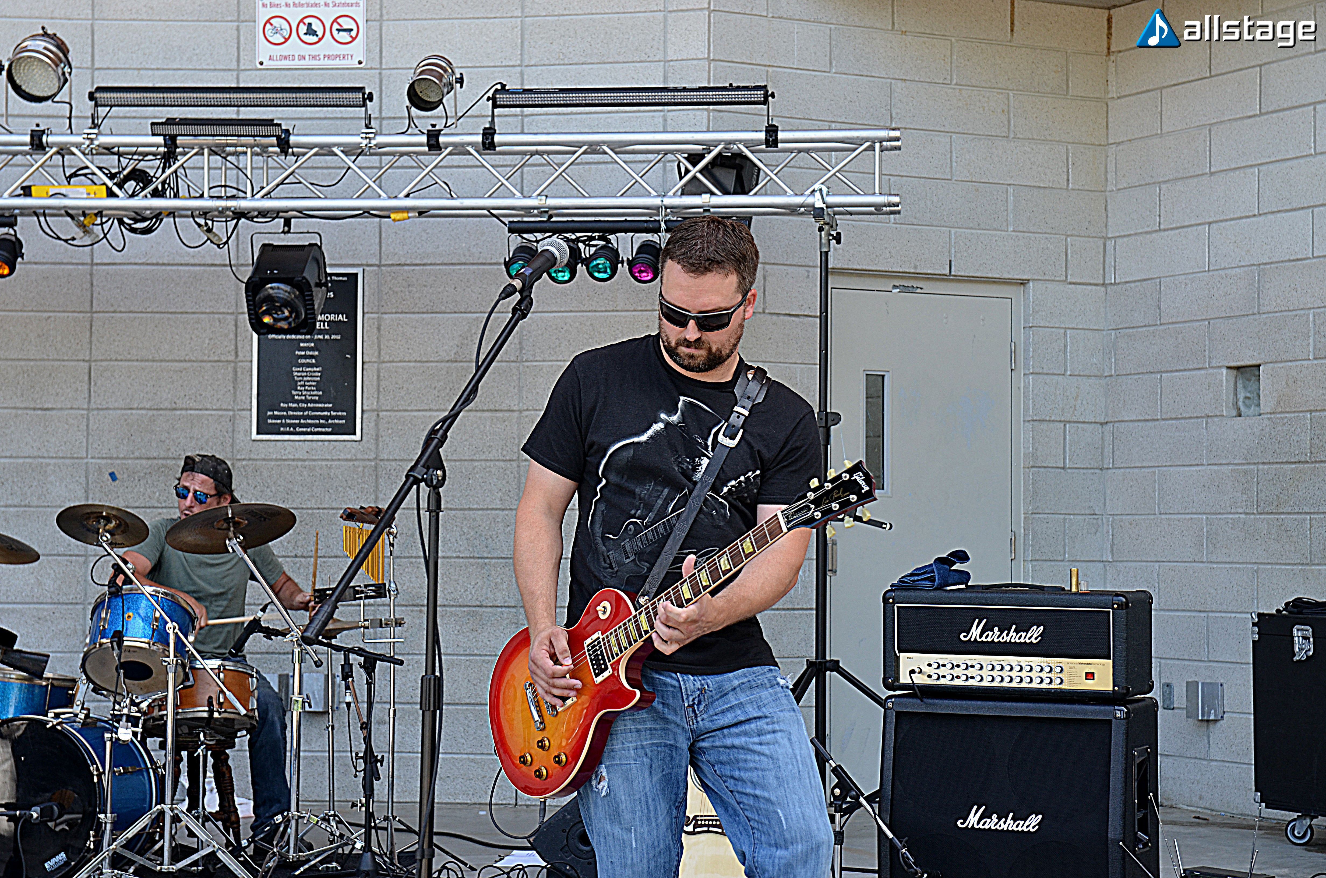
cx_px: 663
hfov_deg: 27.0
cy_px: 439
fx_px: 2757
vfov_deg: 18.1
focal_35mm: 75
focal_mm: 50
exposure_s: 1/125
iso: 220
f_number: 5.6
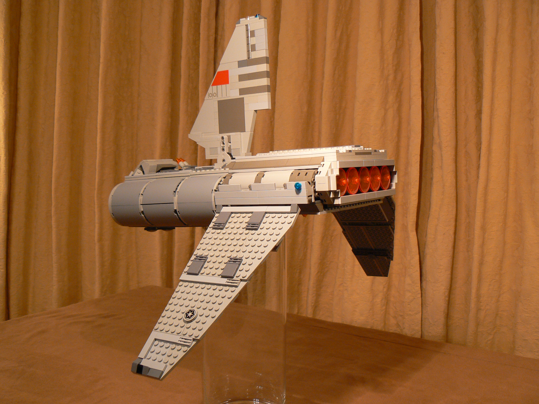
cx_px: 270
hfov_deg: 51.4
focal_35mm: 36
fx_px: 561
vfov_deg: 39.7
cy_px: 202
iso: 100
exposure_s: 1/5
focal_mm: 6
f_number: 3.2
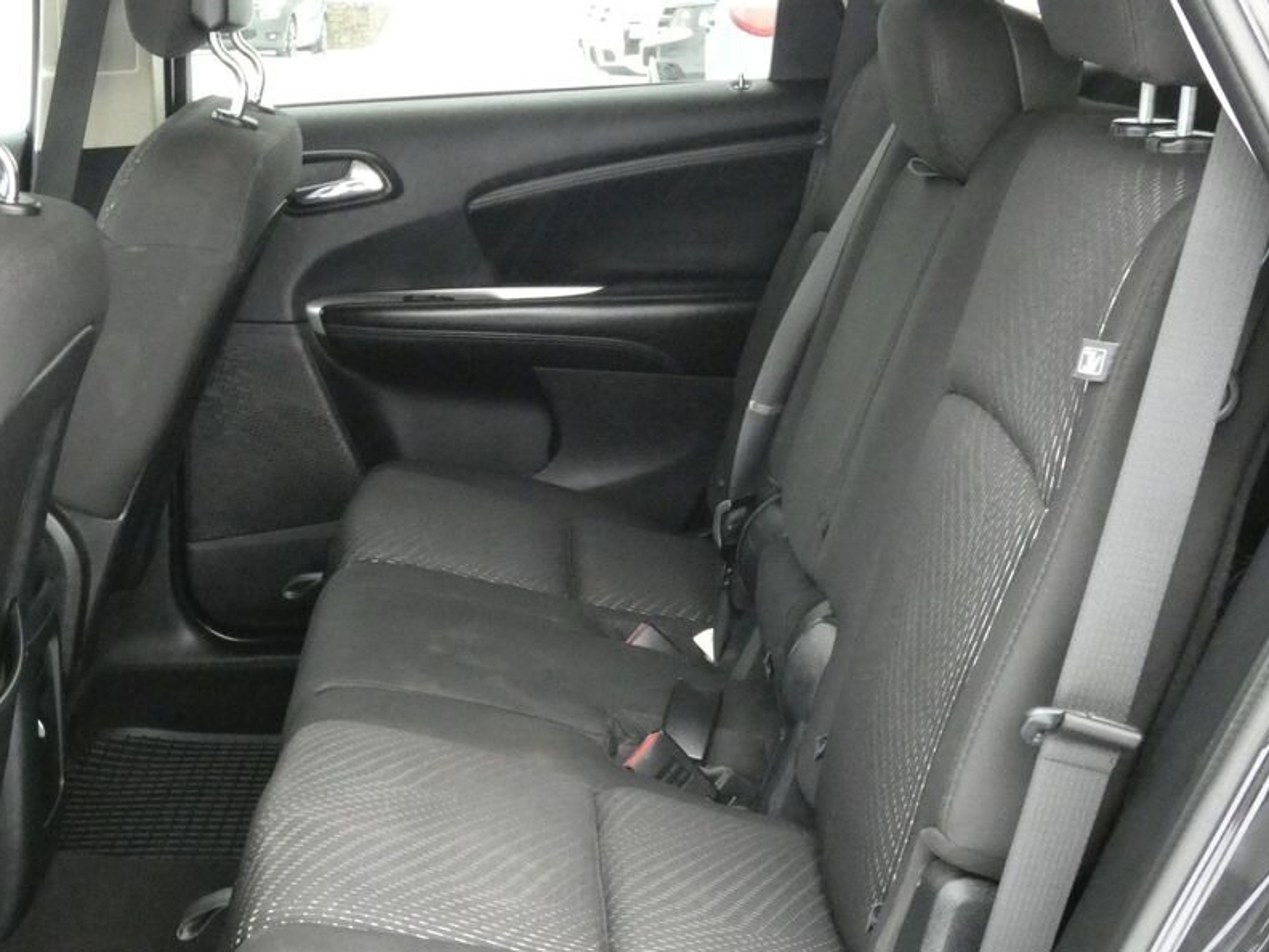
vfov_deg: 27.5
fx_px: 1943
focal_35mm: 53
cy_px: 474
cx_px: 532
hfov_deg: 36.1
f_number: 5.6
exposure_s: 1/40
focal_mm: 7.3
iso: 1600
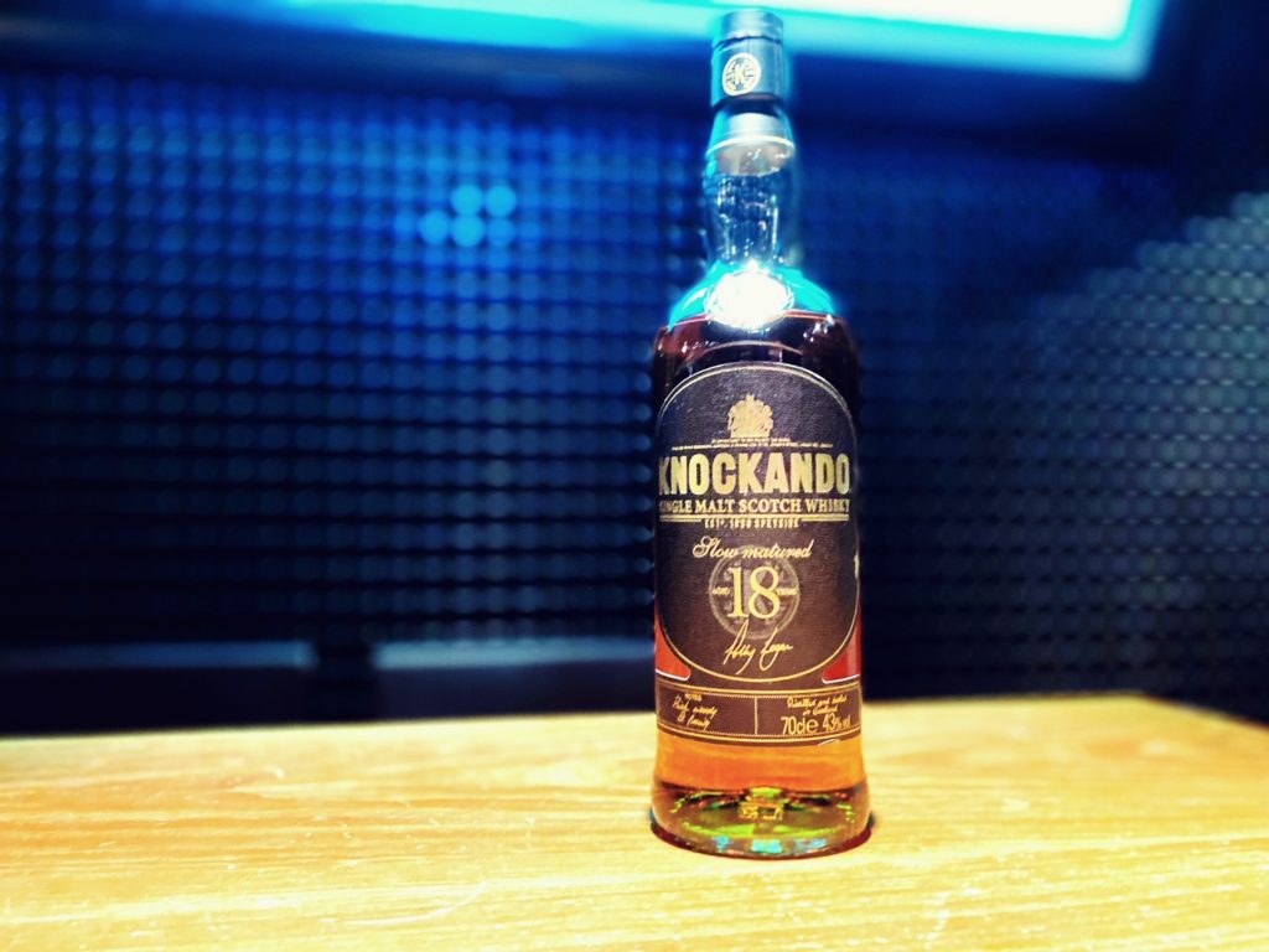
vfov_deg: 53.1
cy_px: 476
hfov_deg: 67.3
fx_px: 953
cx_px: 634
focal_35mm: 26
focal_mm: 4.25
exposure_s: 1/25
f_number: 1.8
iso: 1000
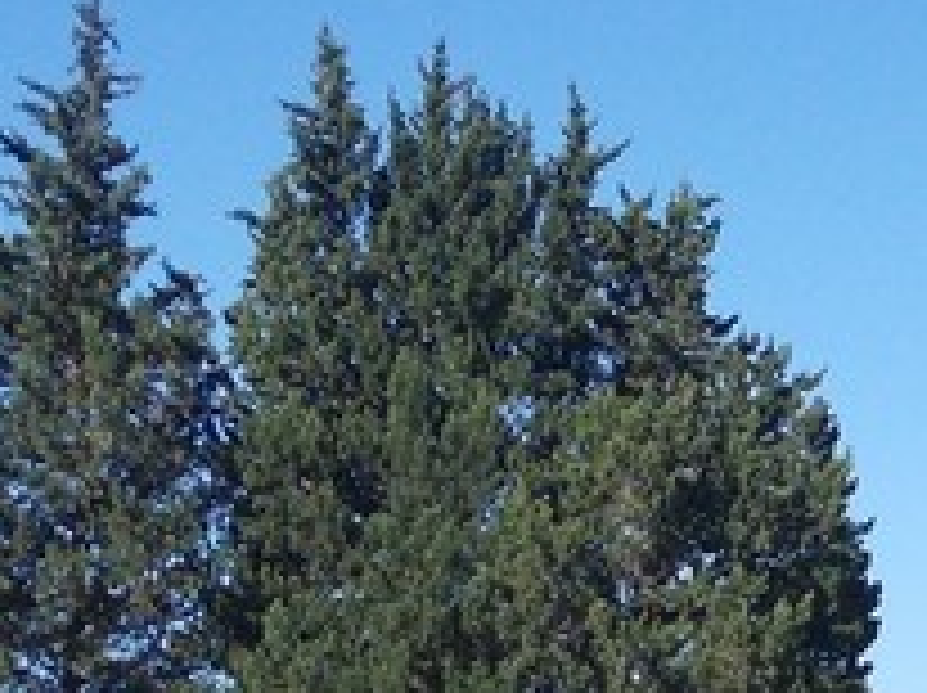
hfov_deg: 12.3
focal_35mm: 160
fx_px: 4280
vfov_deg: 9.2
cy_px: 688
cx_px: 742
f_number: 6.5
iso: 80
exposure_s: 1/200
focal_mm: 6.1
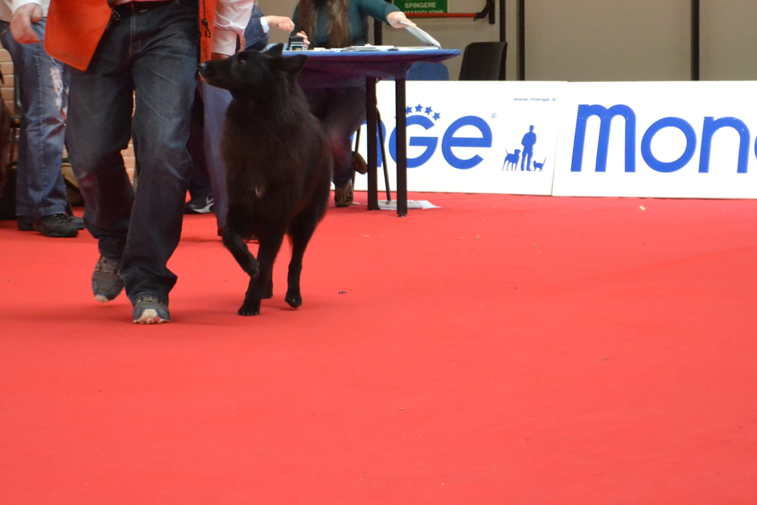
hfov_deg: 16.0
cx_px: 311
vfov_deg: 10.7
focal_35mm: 128
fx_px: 2686
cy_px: 214
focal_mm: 55
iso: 3200
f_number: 5.6
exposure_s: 1/250
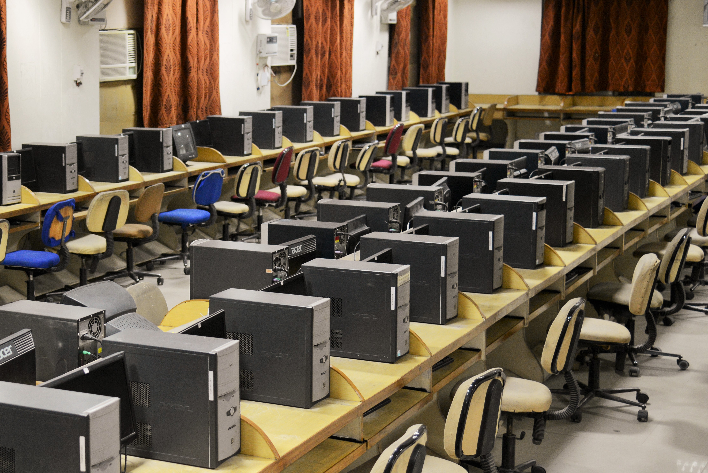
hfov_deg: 27.1
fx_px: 1436
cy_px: 216
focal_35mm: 73
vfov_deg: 18.7
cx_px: 124
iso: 1250
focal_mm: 44
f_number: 4
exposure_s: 1/40
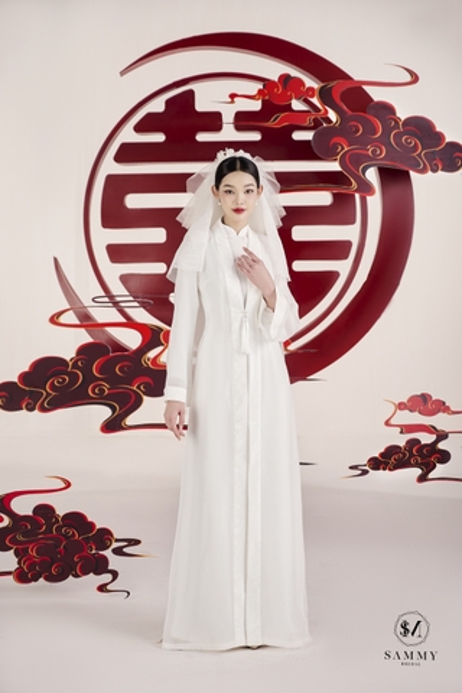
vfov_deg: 28.8
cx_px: 231
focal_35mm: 70
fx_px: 1347
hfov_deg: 19.5
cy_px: 346
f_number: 4
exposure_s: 1/160
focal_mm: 70
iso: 125
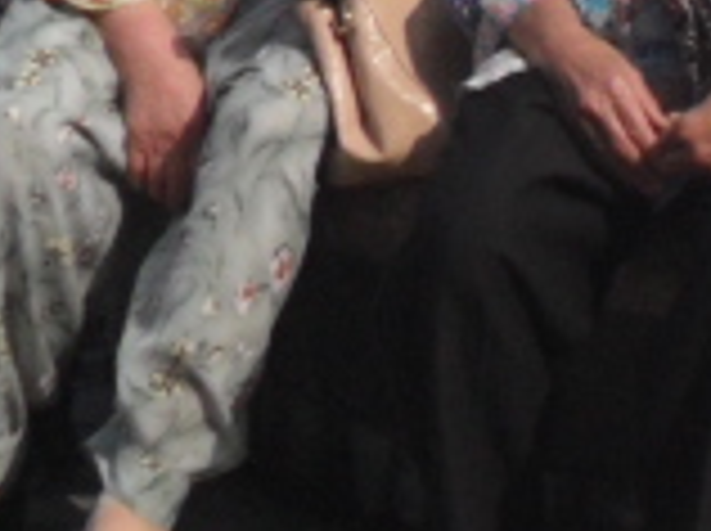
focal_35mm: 227
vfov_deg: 6.2
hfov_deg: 8.4
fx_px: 4655
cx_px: 1300
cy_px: -778
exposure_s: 1/250
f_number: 8.9
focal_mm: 6.2
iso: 100
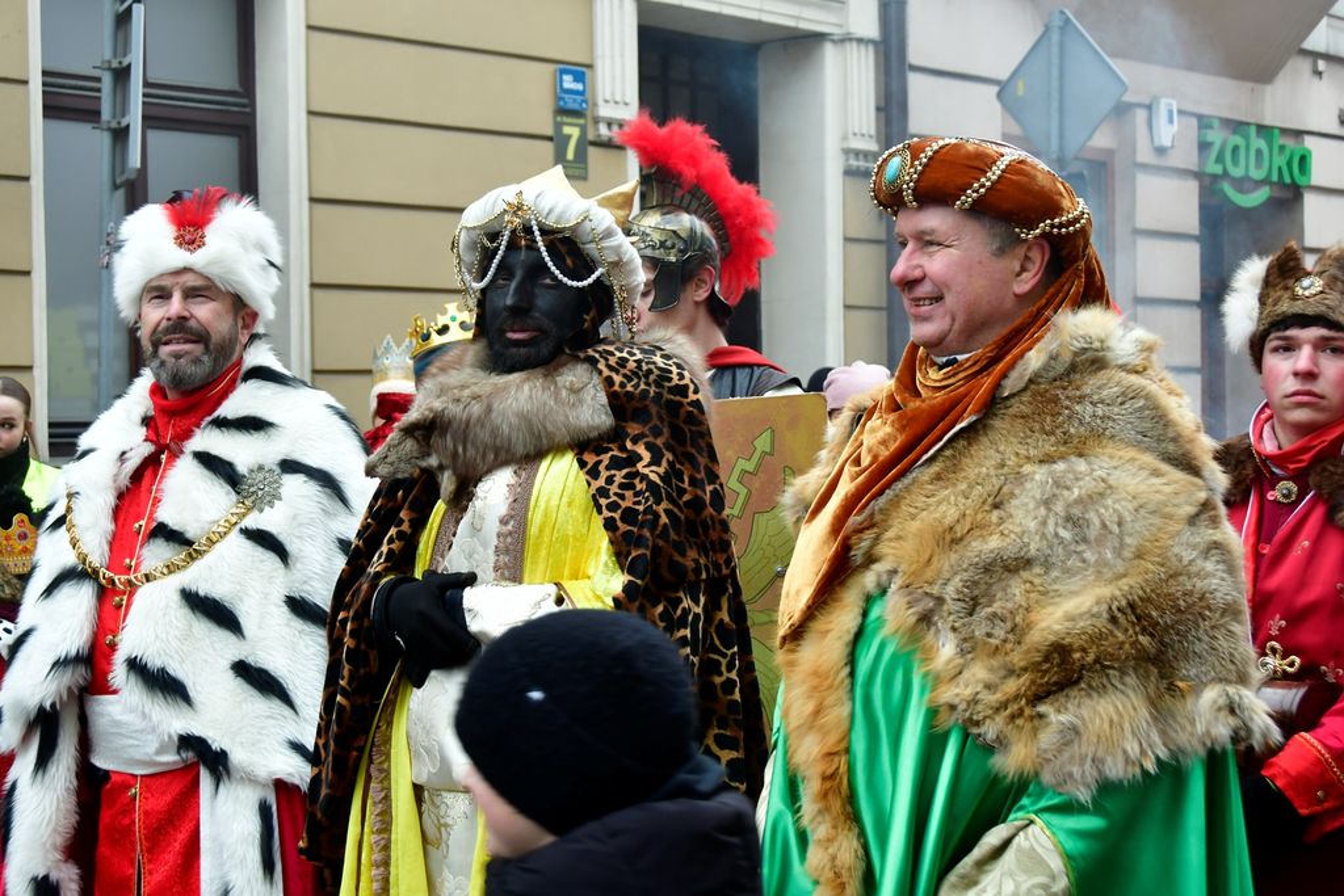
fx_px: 2352
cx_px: 672
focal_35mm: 63
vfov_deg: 21.6
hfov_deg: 31.9
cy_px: 448
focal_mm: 42
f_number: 6.3
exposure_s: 1/160
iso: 800
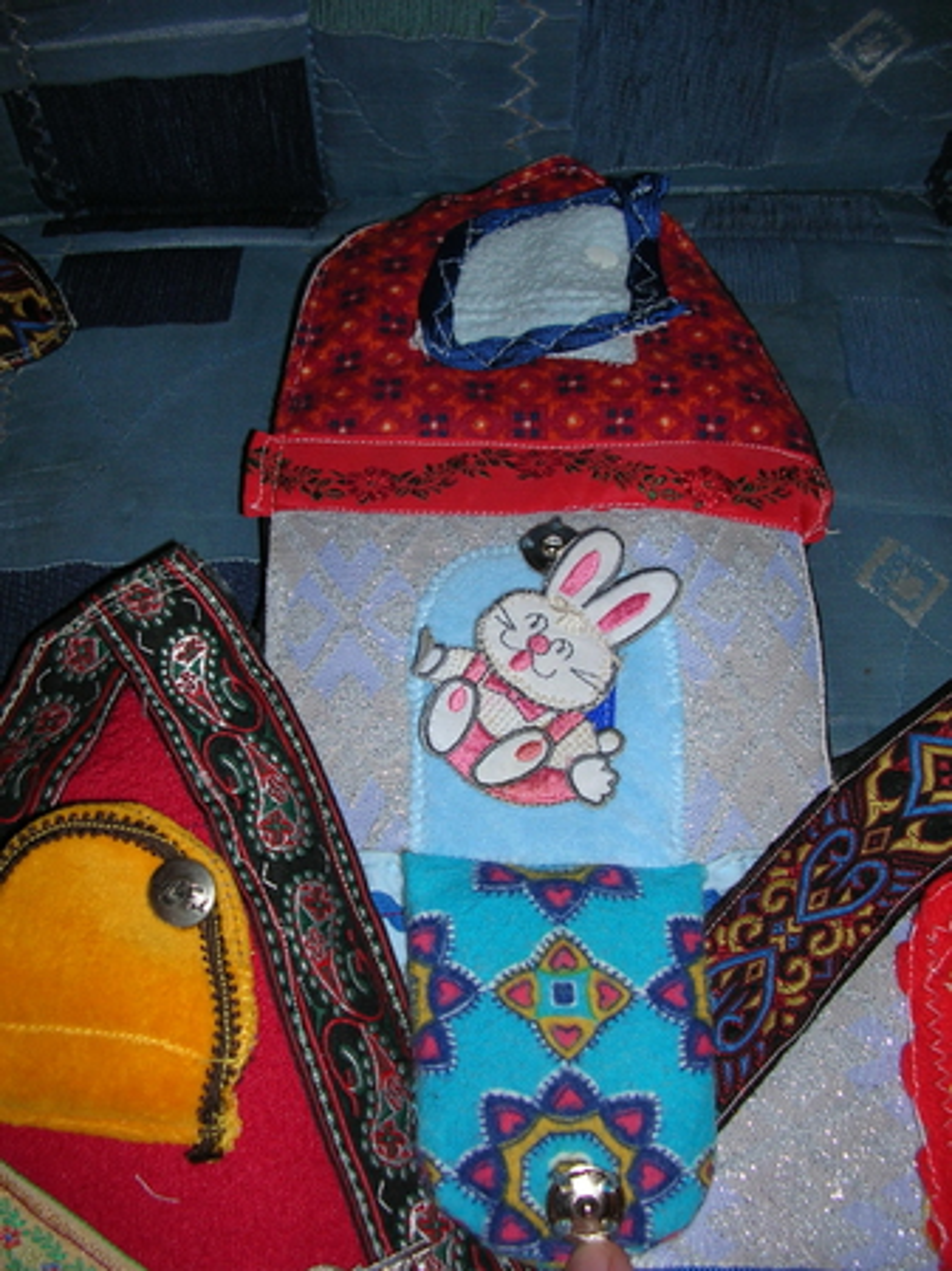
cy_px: 636
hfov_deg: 40.7
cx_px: 476
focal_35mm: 35
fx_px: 1285
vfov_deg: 52.7
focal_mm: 5.8
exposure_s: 1/60.1
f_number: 2.8
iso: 50
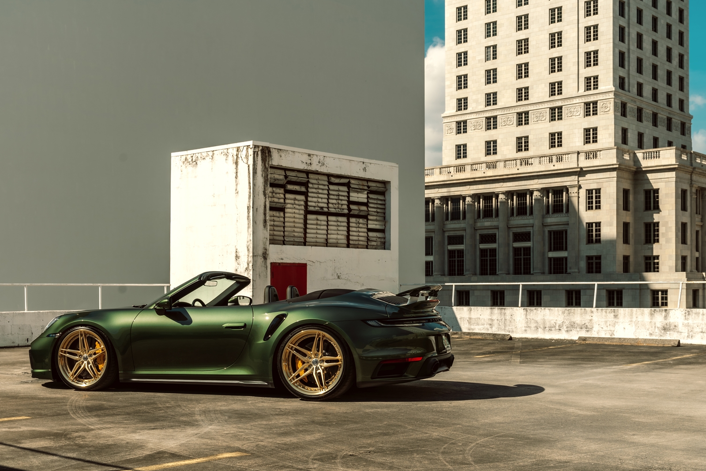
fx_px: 824
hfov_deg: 46.3
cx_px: 322
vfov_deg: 31.9
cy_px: 270
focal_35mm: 42
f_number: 9
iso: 100
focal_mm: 35
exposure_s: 1/200
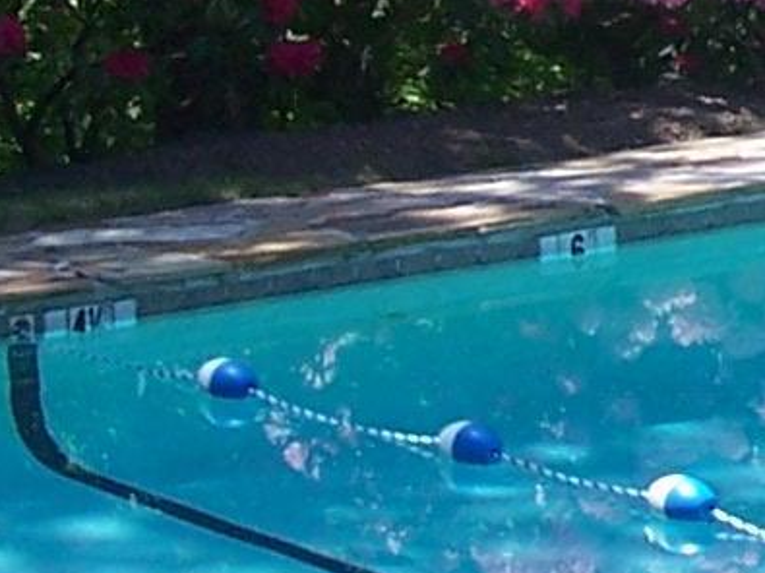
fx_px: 4507
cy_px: 45
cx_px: 1356
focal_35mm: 204
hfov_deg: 9.3
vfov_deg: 7.3
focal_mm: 6
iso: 80
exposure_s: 1/350
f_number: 4
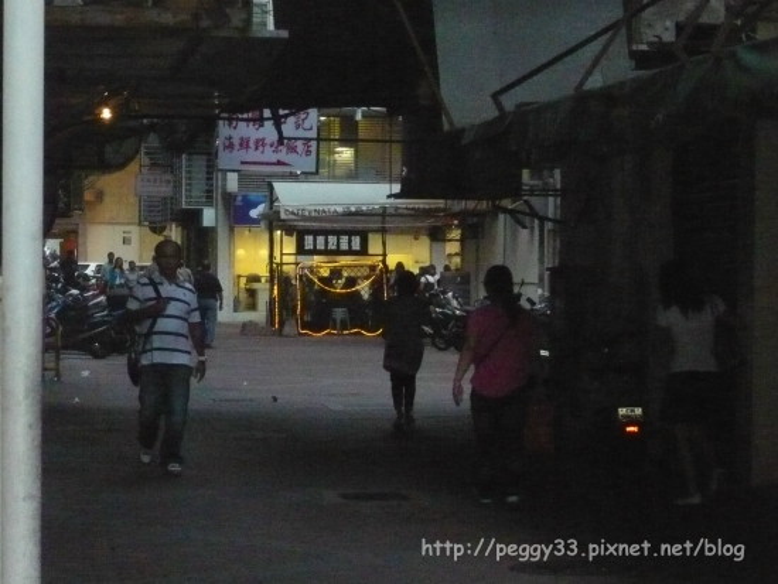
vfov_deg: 12.9
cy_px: 292
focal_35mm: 115
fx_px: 2586
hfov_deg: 17.1
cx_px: 389
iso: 800
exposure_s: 1/50
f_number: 4.7
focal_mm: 12
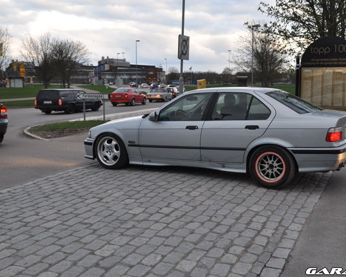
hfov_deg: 44.6
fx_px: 420
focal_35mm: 41
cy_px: 138
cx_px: 208
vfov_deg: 36.5
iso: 400
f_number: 5.6
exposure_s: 1/125
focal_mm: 24
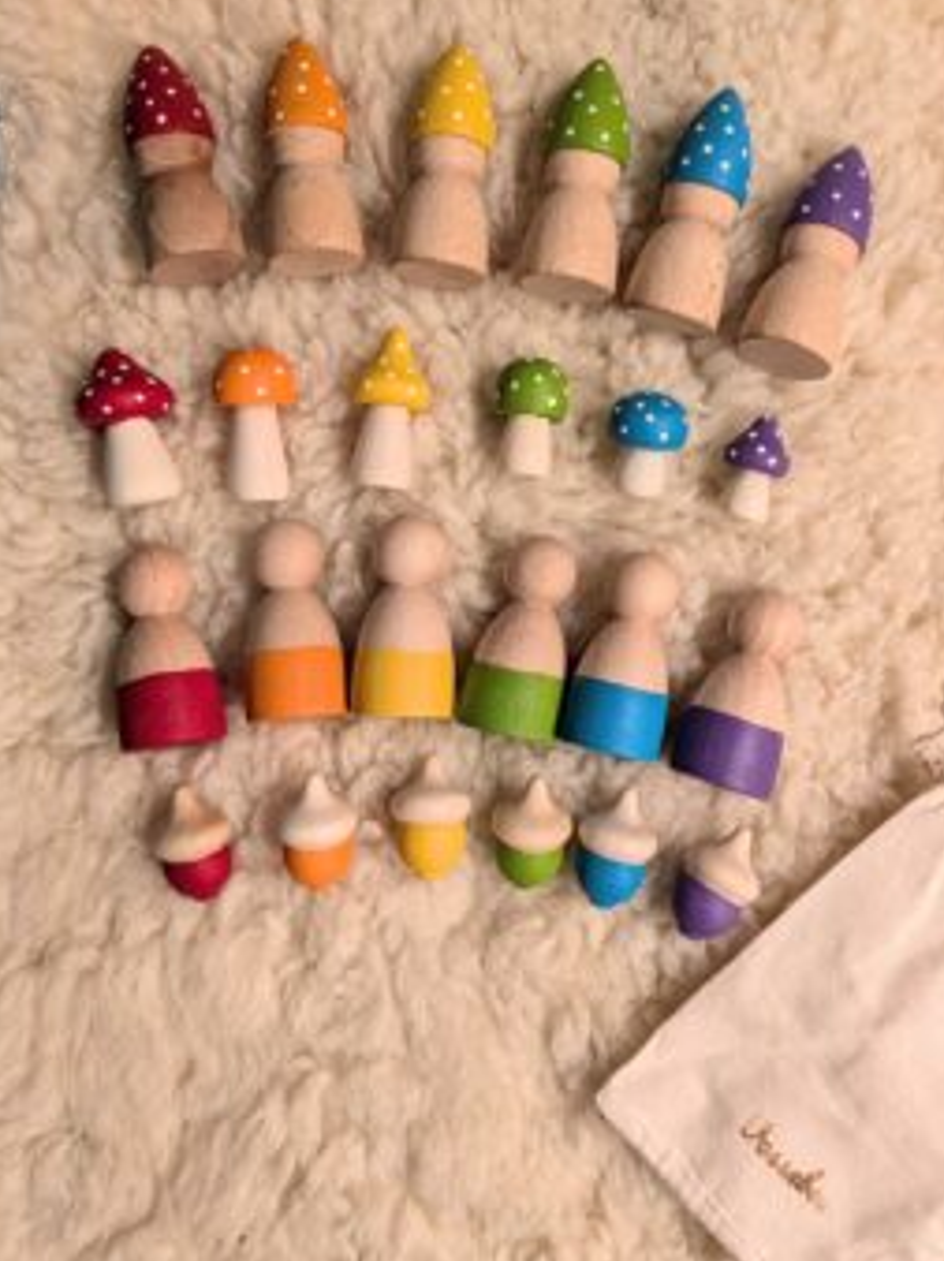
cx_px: 548
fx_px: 1165
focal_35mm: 32
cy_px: 552
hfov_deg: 44.0
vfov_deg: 56.7
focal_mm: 4.38
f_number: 1.73
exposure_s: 1/25
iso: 184
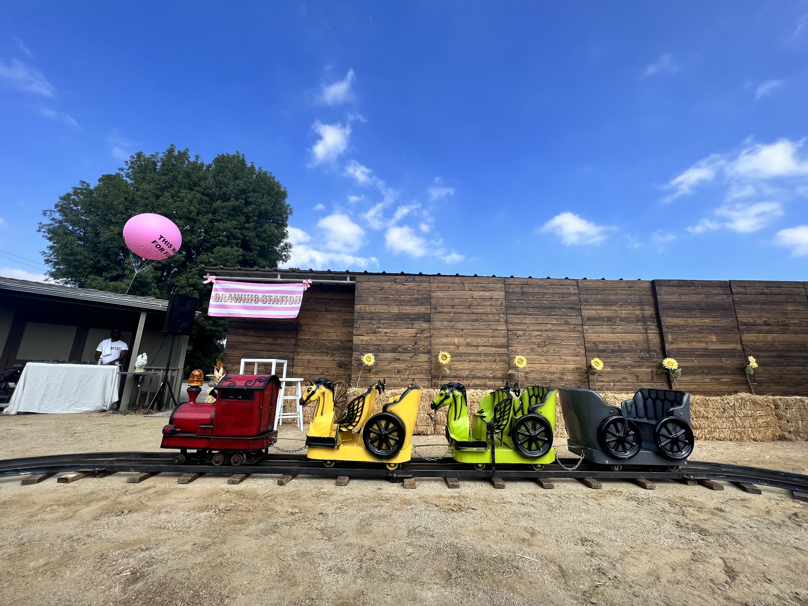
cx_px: 404
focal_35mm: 13
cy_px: 303
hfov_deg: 106.2
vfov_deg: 89.9
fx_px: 303
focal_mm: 1.57
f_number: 1.8
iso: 32
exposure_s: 1/1043
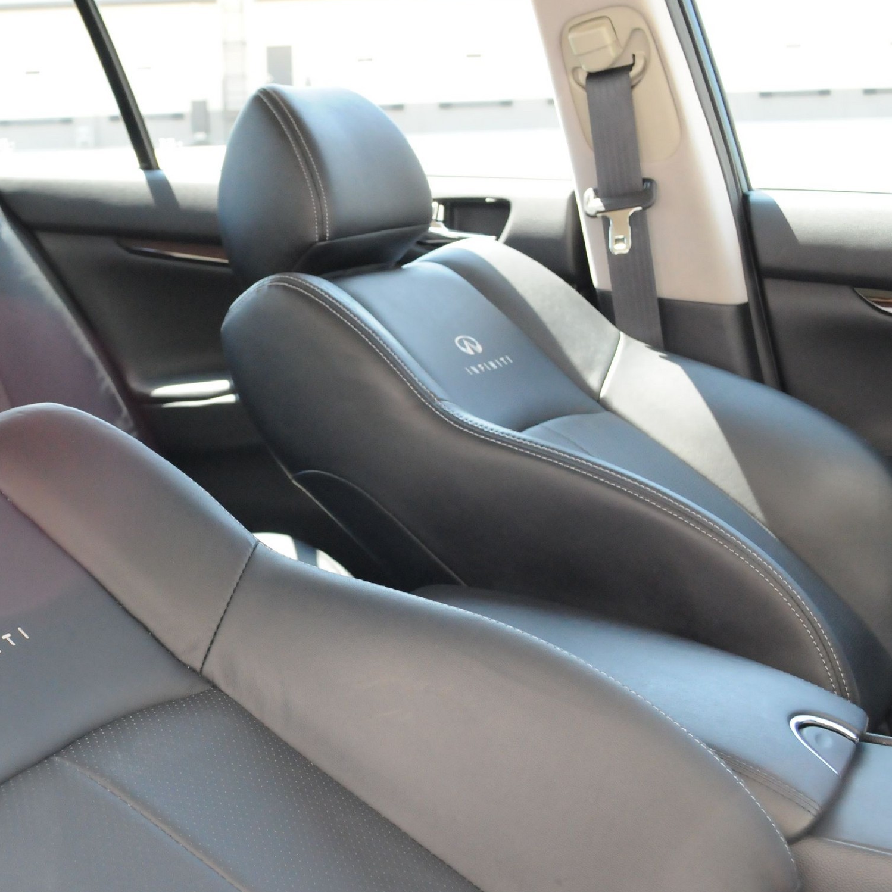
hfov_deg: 32.7
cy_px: 471
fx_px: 1487
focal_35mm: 51
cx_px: 219
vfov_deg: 33.4
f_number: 5.6
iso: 2000
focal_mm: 24
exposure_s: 1/250
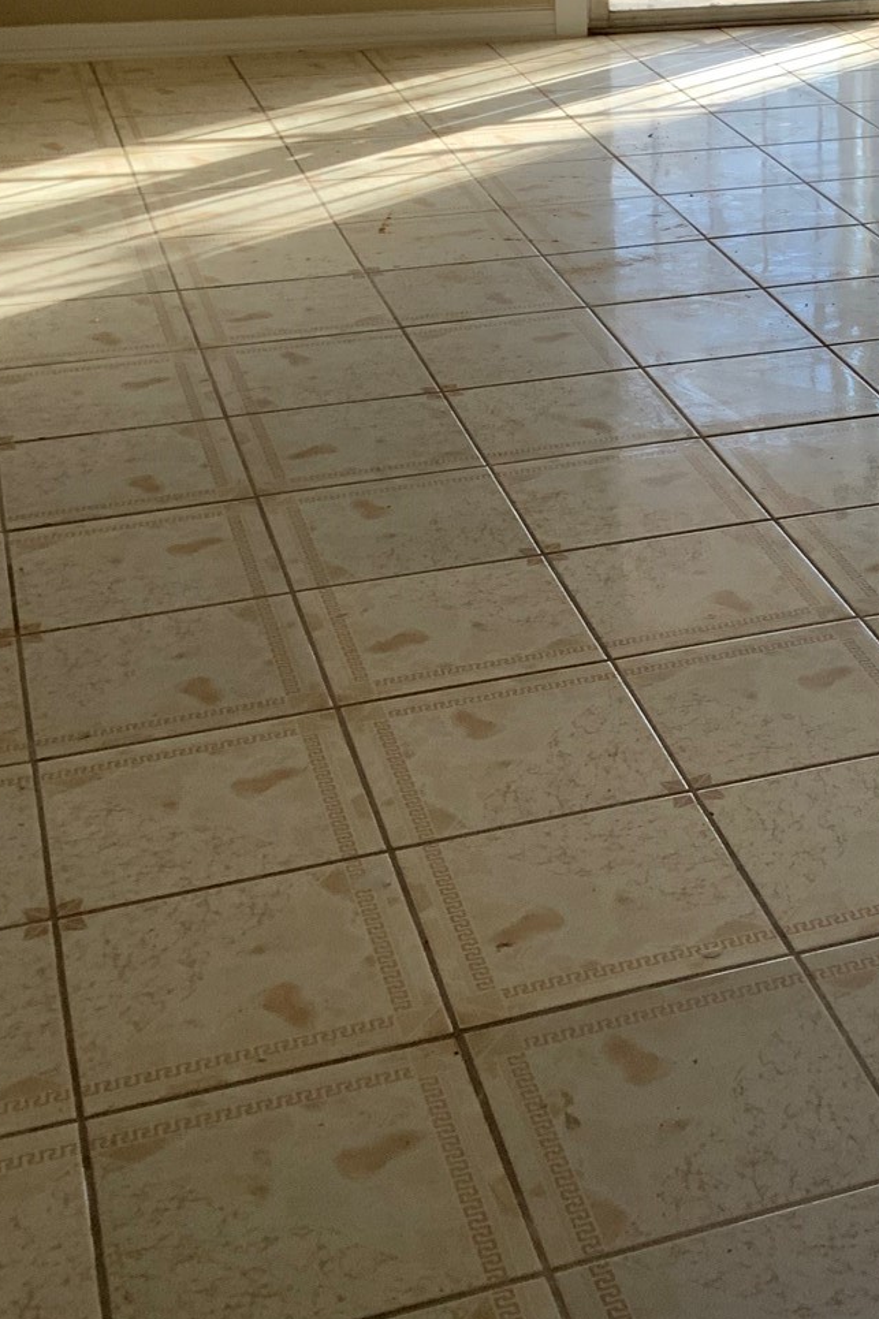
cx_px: 942
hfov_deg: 20.3
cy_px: 253
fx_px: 2345
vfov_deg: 30.6
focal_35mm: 64
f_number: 1.8
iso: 50
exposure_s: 1/120
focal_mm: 3
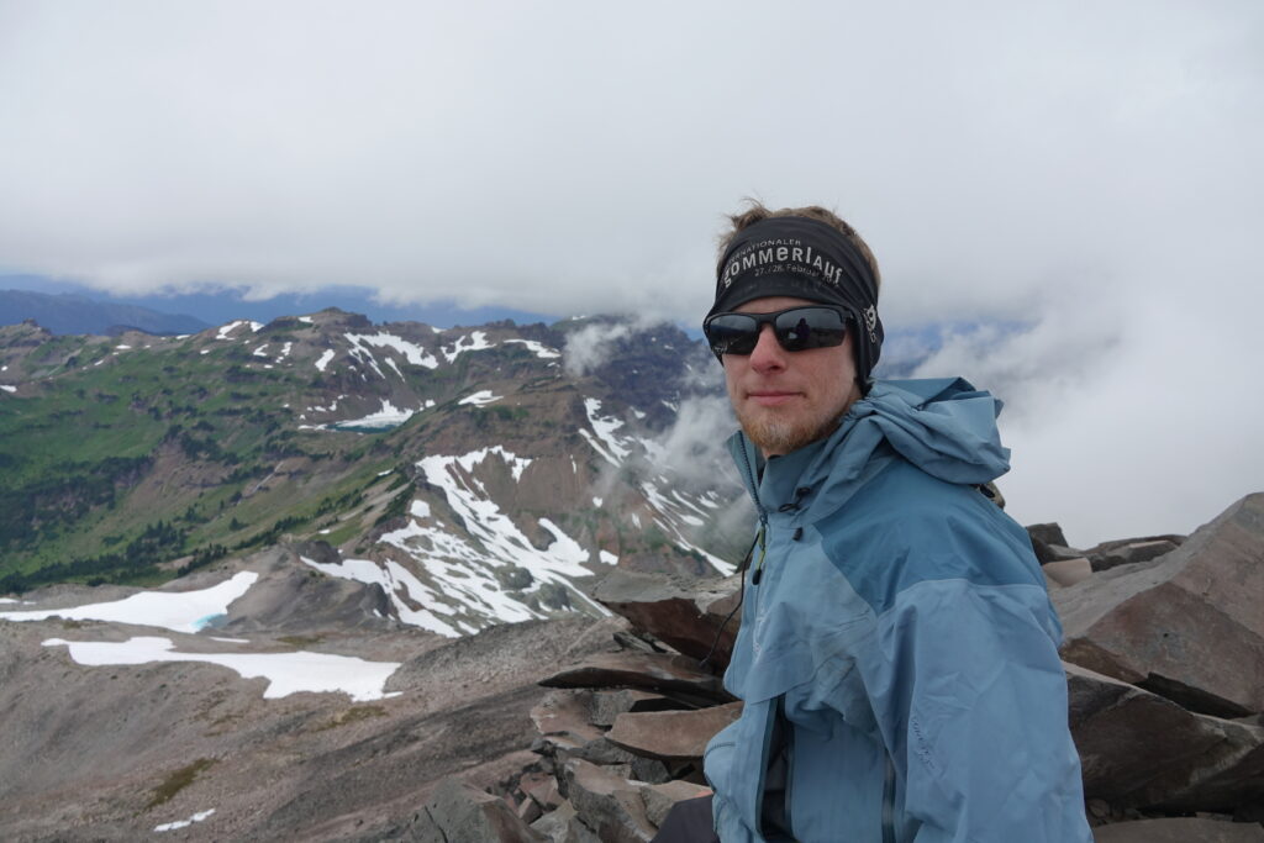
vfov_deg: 53.1
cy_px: 422
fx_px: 843
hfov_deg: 73.7
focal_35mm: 24
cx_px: 632
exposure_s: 1/1000
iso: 100
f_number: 3.2
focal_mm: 8.8
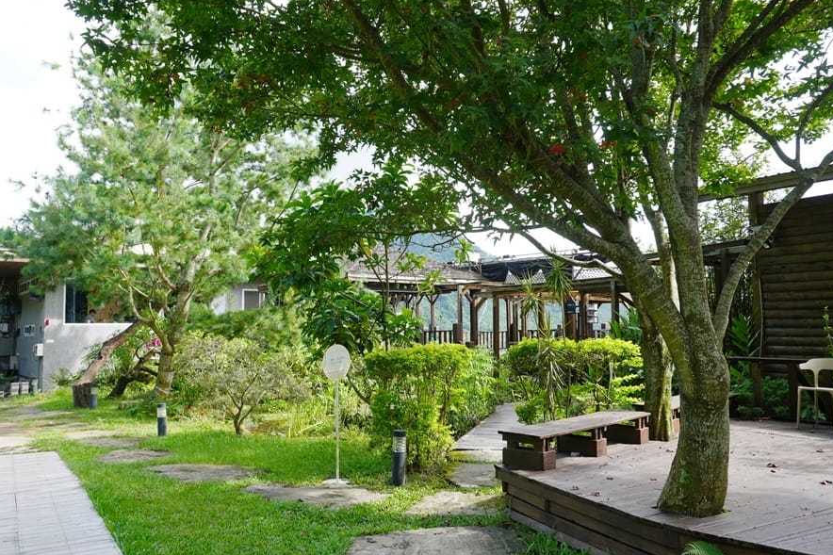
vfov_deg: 44.9
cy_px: 281
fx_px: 671
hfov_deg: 63.7
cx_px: 416
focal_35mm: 29
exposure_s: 1/125
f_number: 5
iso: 100
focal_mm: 18
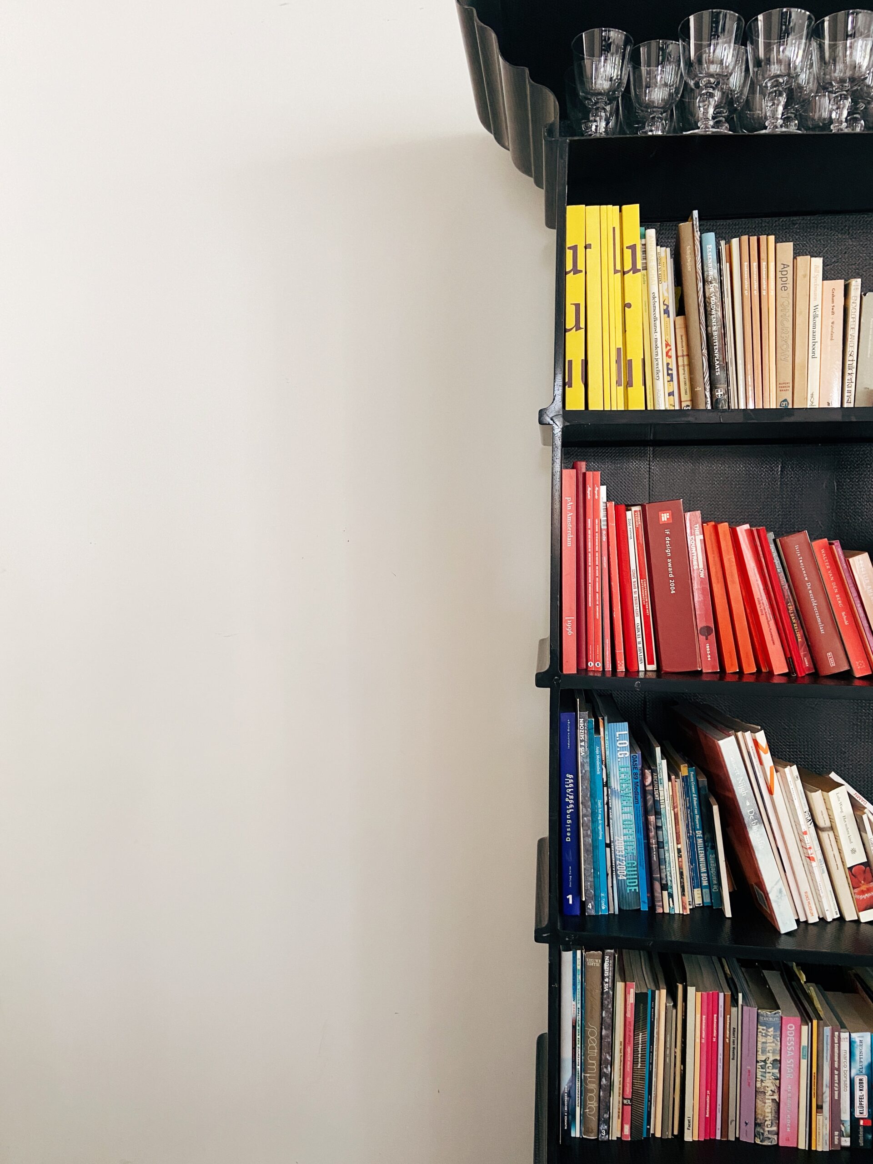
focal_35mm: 26
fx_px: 874
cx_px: 436
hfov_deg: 53.1
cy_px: 582
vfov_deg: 67.3
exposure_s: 1/50
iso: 160
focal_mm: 4.25
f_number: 1.8
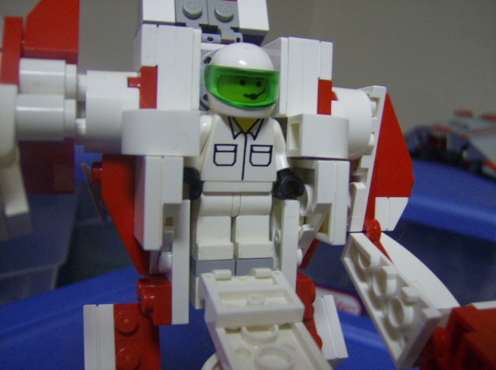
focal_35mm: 36
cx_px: 248
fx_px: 515
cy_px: 185
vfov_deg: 39.5
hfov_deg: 51.5
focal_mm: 6
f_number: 2.8
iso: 200
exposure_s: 1/12.6
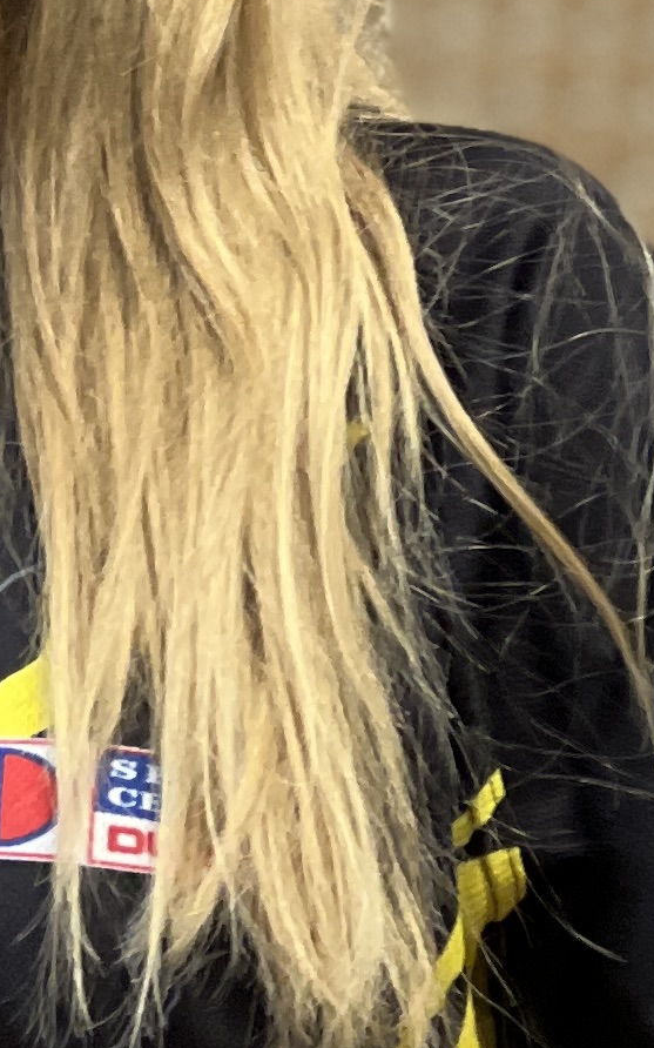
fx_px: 10530
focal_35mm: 369
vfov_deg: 5.7
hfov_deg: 3.6
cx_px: -75
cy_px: 763
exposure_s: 1/33
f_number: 2.8
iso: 200
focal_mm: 9
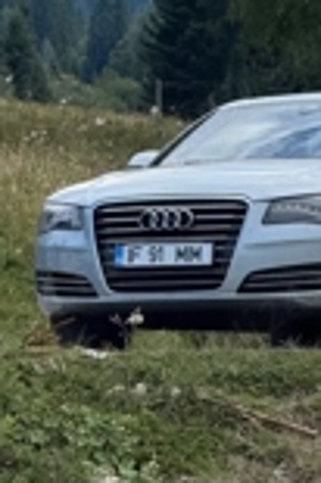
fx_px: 4329
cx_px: 321
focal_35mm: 323
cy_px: -122
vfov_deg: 6.3
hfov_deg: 4.2
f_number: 2.8
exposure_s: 1/951
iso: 50
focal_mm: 15.66
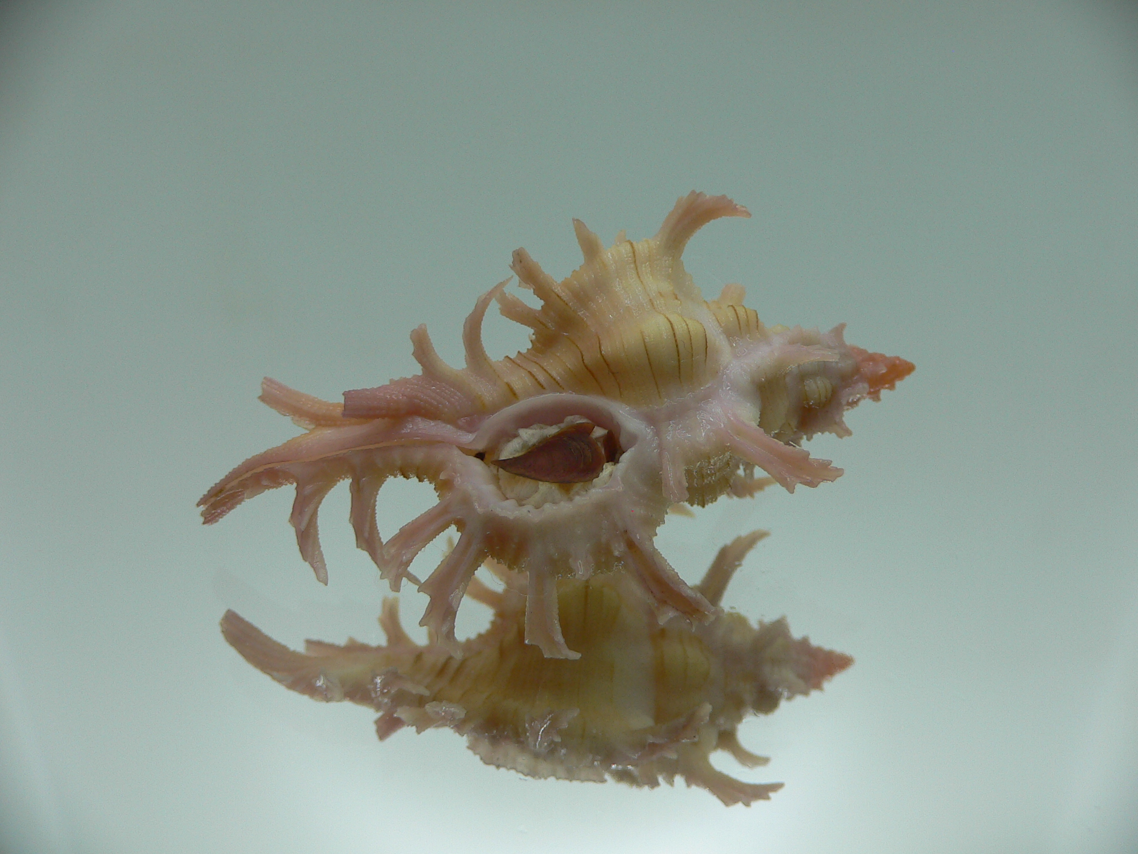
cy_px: 427
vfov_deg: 40.7
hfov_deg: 52.6
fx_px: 1151
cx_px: 569
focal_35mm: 35
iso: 80
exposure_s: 1/100
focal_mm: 4.6
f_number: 2.8
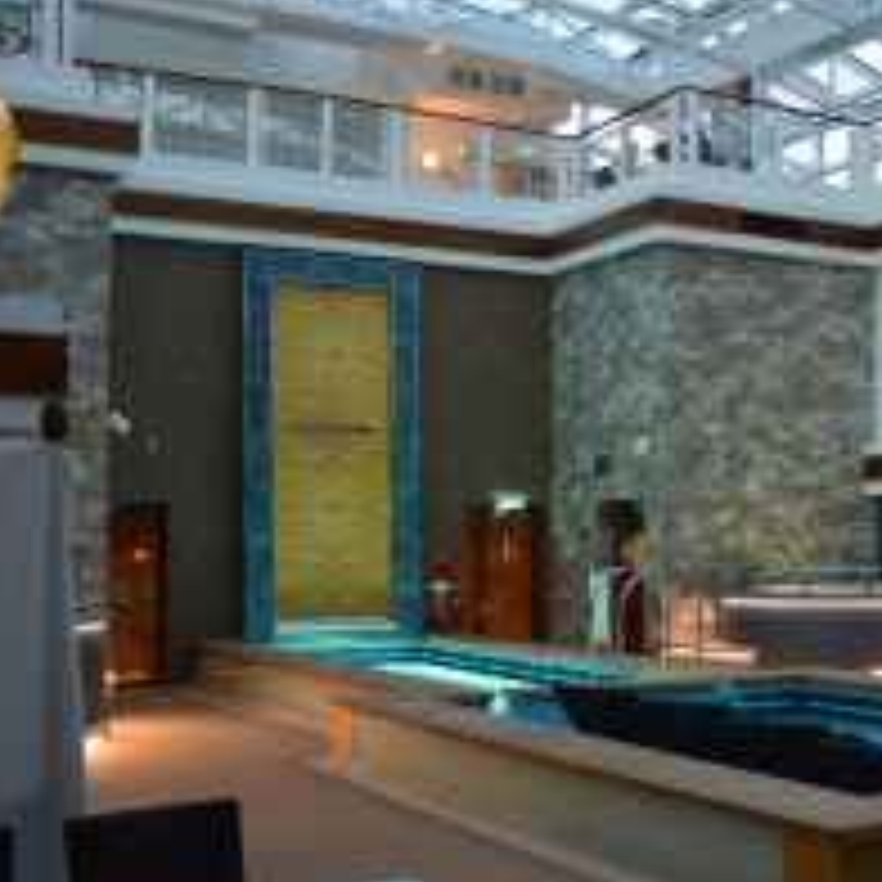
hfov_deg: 30.4
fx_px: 1470
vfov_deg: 33.4
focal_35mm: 51
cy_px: 495
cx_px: 936
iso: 560
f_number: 3.5
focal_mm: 18
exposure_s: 1/15
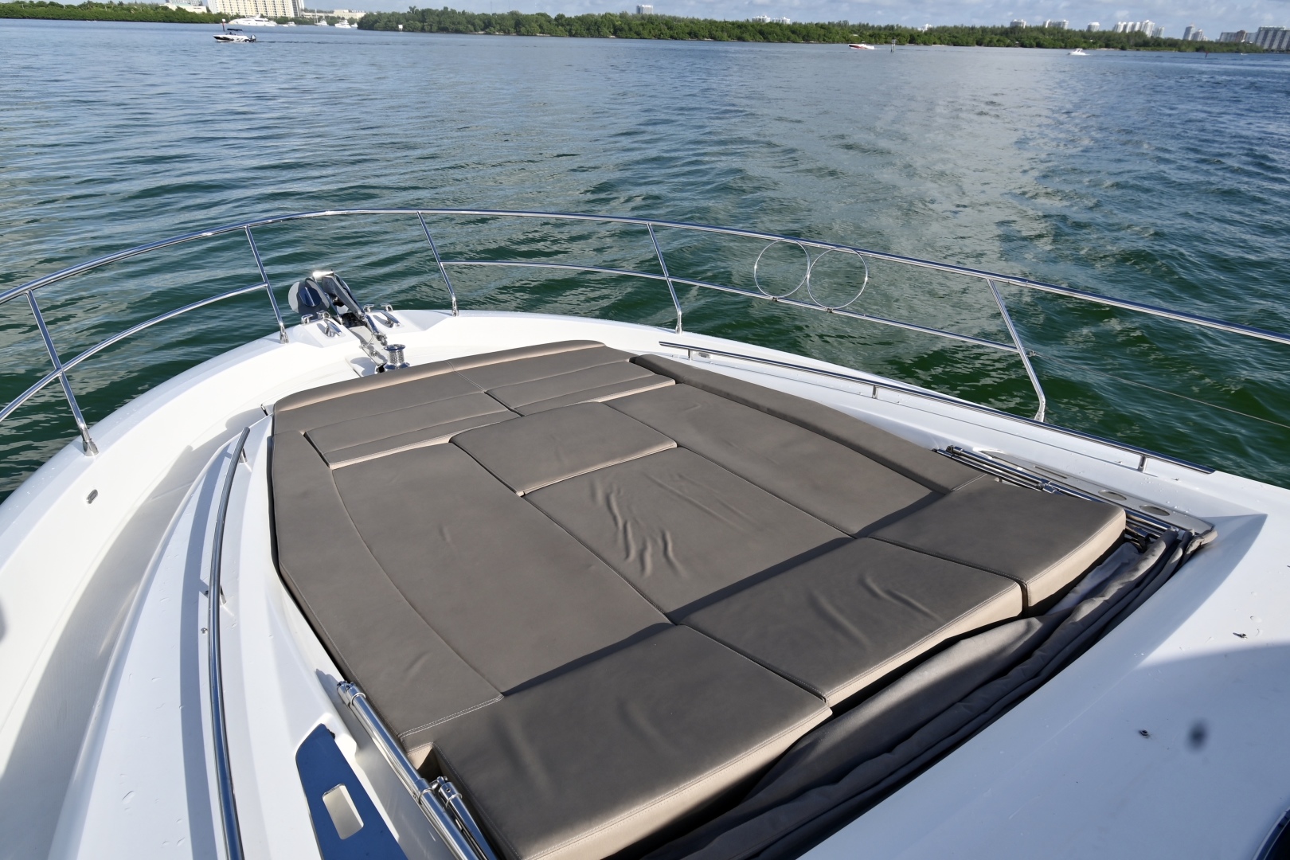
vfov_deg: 59.5
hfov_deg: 81.2
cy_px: 430
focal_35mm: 21
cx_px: 645
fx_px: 752
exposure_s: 1/400
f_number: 7.1
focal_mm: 14
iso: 100
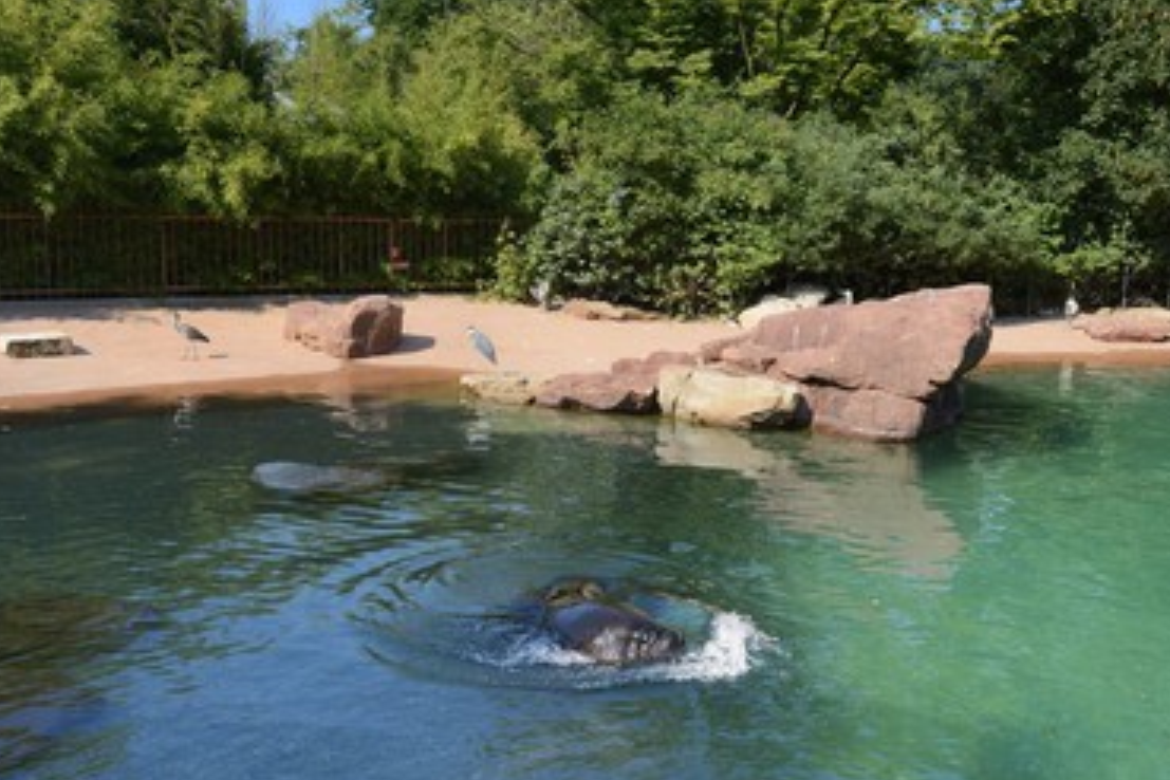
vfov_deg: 32.6
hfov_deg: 47.3
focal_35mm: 41
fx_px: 1332
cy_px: 371
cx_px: 640
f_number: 10
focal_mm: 36
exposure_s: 1/250
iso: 200
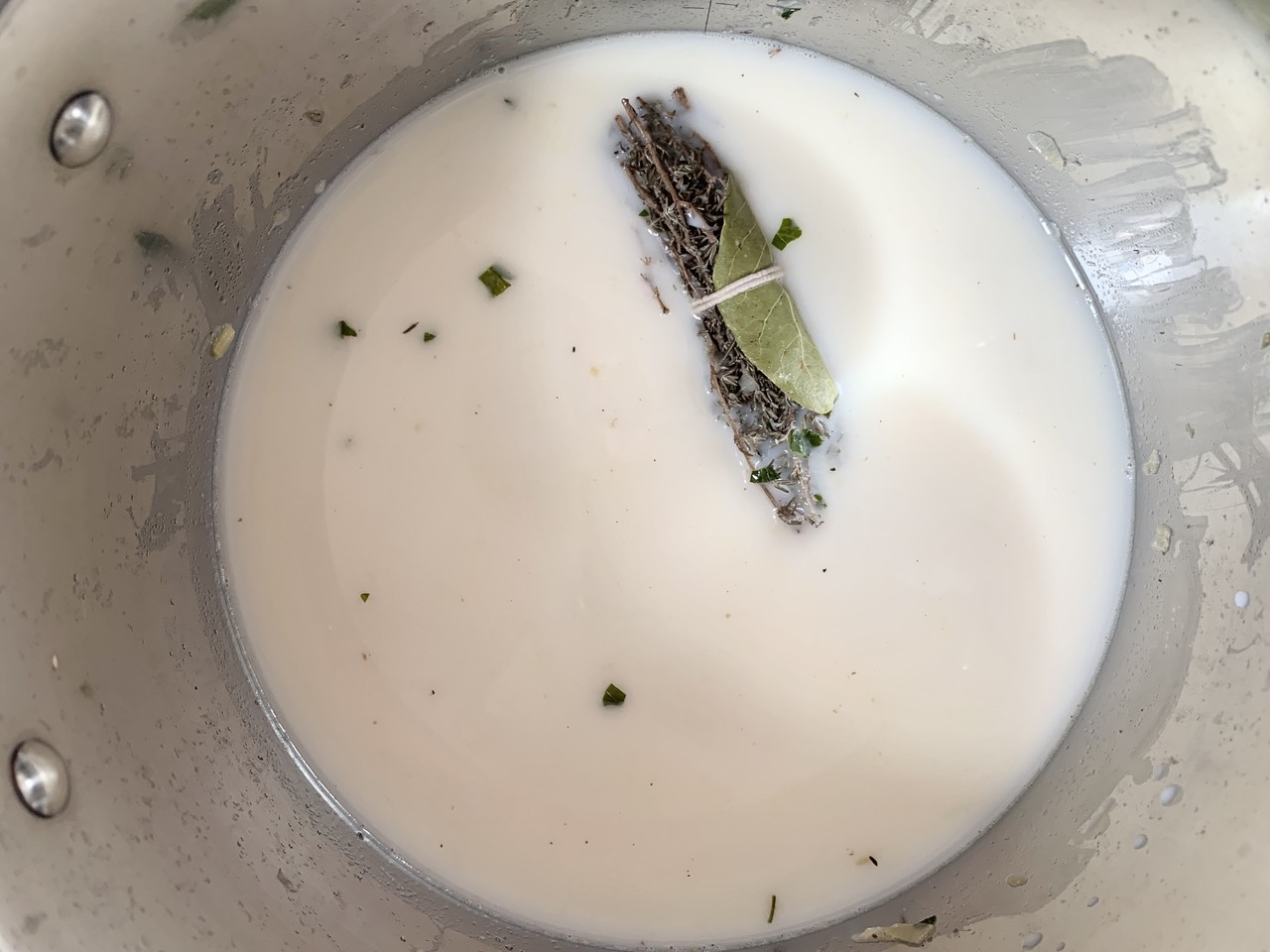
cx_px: 635
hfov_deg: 67.3
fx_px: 954
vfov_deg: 53.1
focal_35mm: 26
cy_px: 476
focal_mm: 4.25
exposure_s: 1/121
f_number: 1.8
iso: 80
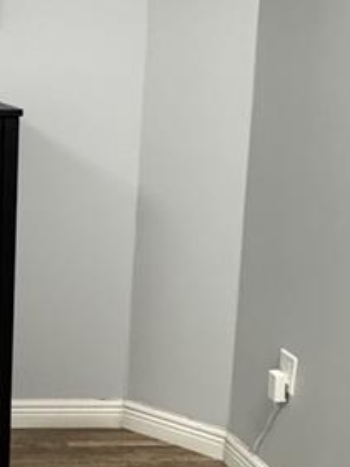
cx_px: -198
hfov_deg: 20.4
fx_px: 809
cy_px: 143
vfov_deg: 31.8
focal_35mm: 60
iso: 320
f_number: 2.2
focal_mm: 2.22
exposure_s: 1/120
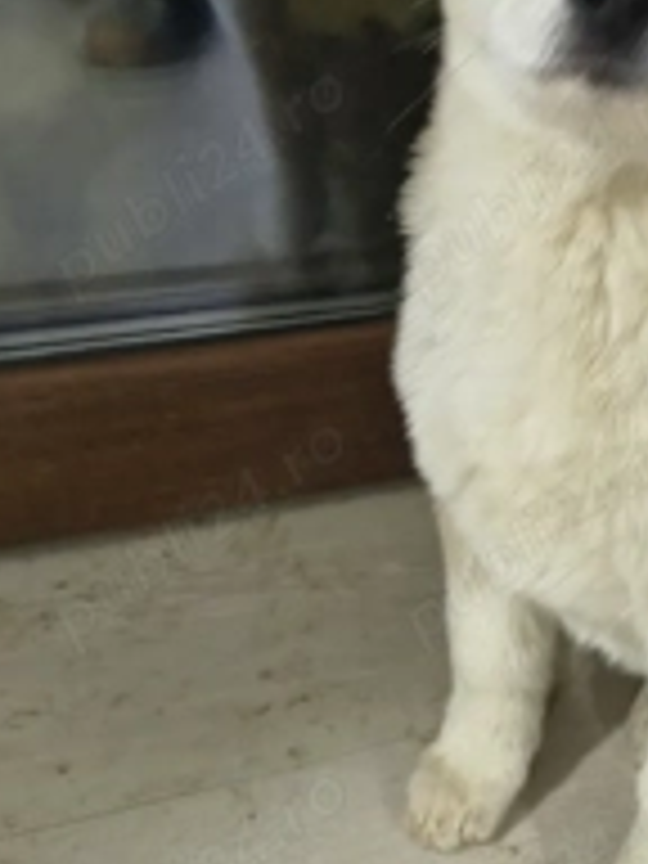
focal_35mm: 50
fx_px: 1248
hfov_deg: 27.5
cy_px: 234
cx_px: 639
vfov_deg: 37.4
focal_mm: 5.56
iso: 1463
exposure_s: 1/33.3
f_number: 1.8
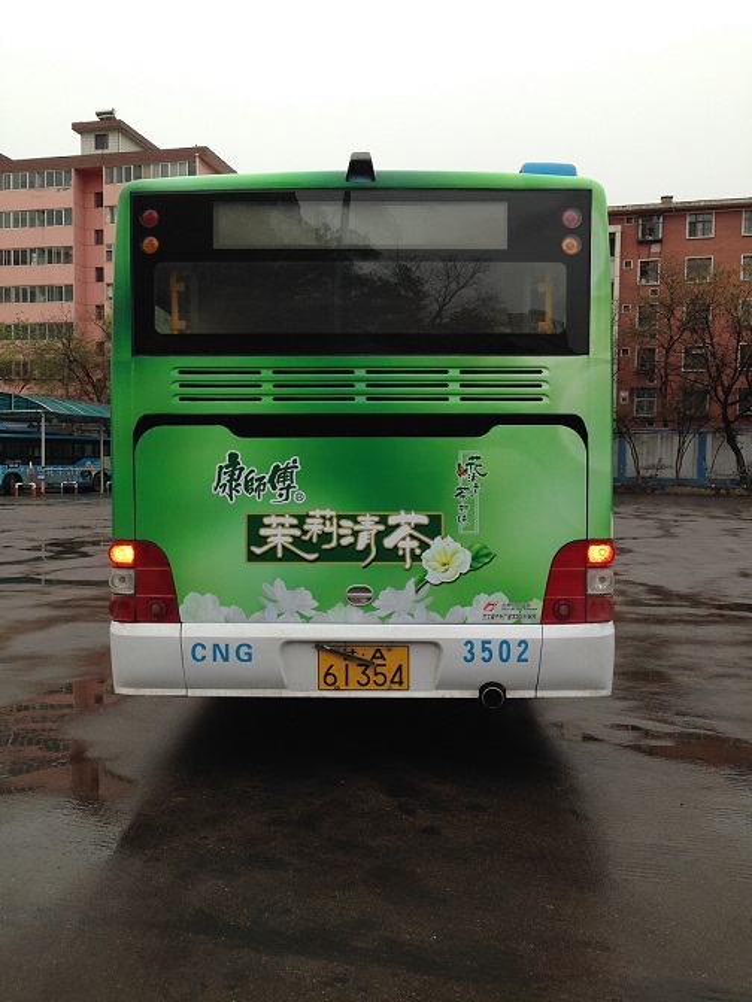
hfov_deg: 42.9
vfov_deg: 55.4
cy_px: 501
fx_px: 956
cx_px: 376
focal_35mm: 33
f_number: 2.4
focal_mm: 4.12
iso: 50
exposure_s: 1/120
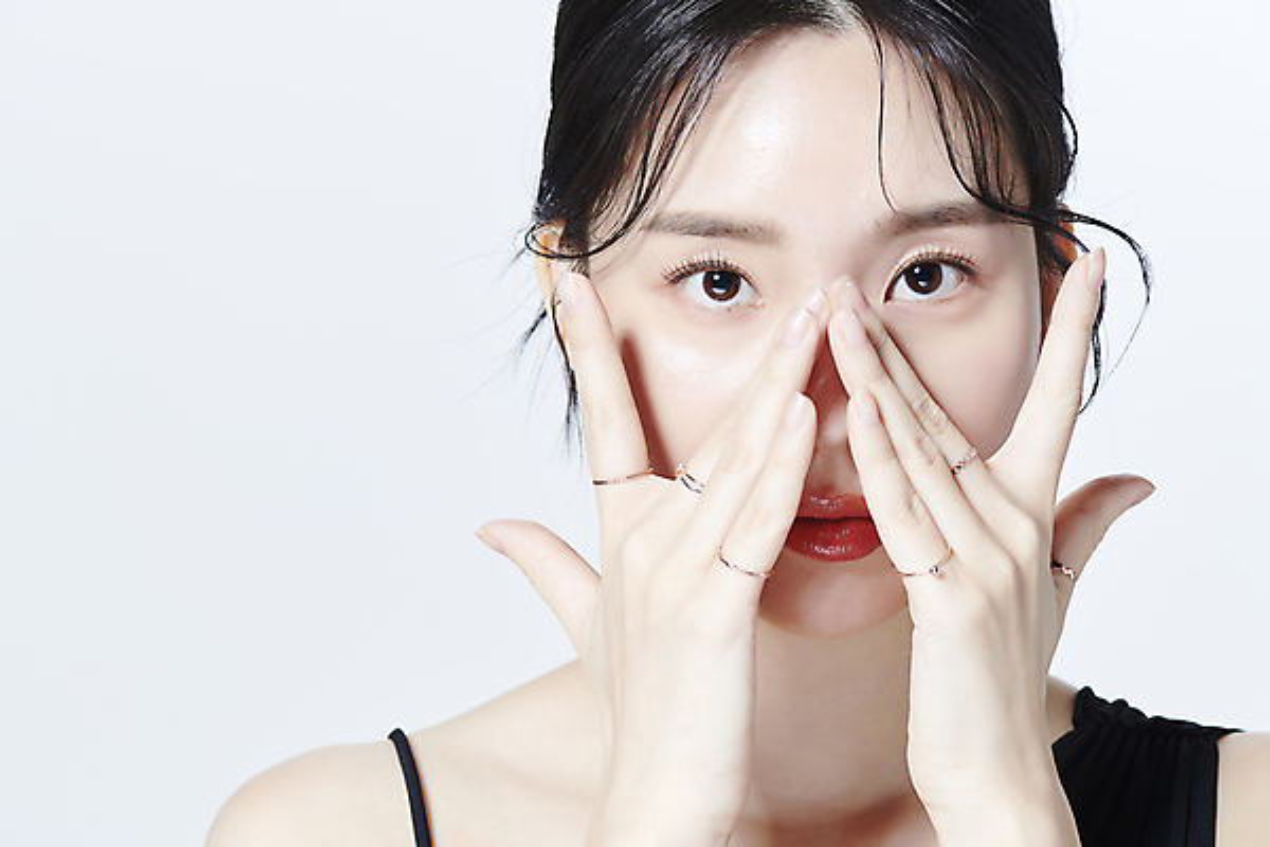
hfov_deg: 19.5
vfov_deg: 13.0
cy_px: 424
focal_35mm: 105
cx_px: 635
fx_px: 3704
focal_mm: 105
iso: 64
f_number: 13
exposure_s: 1/125
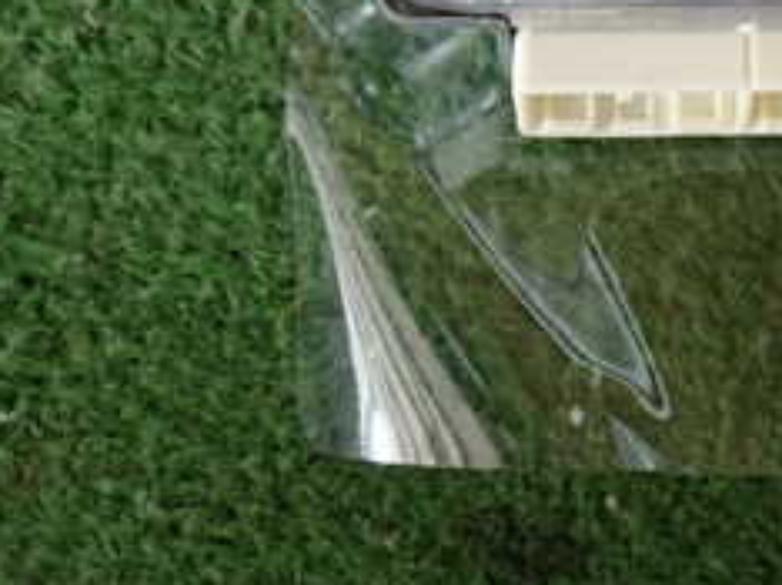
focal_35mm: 77
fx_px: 1738
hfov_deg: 24.5
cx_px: 722
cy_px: -120
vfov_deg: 18.1
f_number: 2.3
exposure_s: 1/40
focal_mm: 5.4
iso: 200
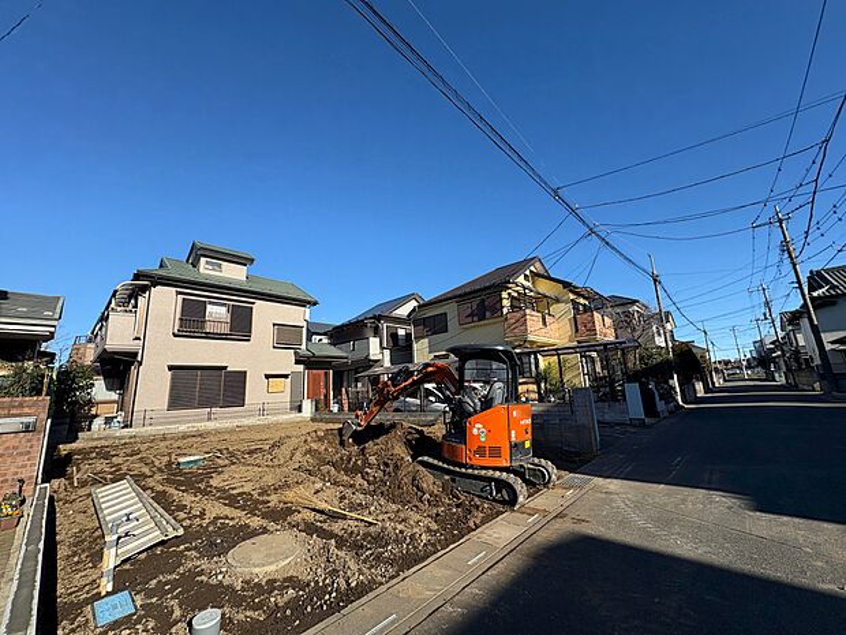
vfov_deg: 85.7
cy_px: 318
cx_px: 423
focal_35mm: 14
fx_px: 342
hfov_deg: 102.1
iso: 50
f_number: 2.2
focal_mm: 2.22
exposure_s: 1/1600
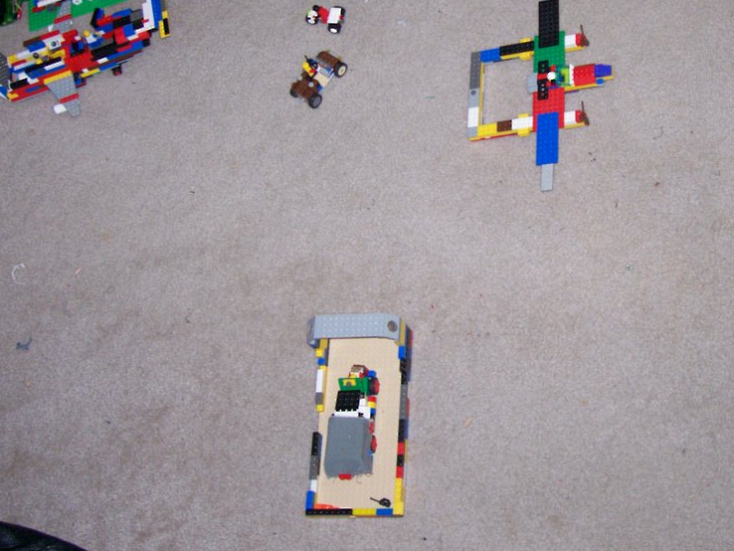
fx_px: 1188
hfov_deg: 33.8
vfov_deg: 25.9
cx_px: 530
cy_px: 164
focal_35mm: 56
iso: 80
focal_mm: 5.6
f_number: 2.7
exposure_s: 1/64
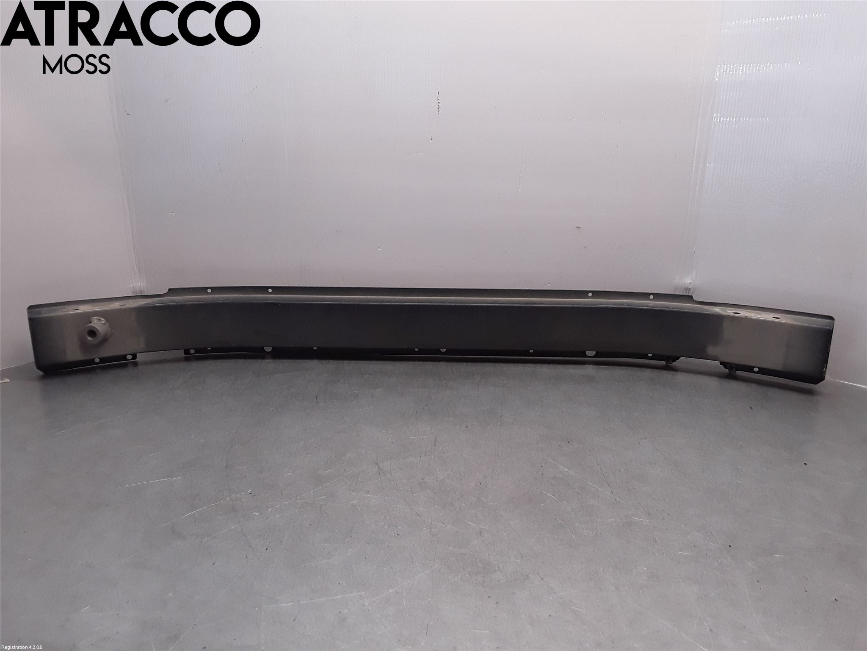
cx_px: 434
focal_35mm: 28
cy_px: 326
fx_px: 701
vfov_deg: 49.7
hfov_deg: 63.4
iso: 100
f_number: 1.9
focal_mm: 2.91
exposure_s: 1/201
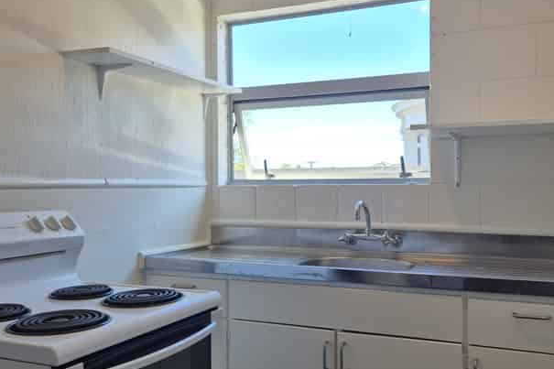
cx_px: 287
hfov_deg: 69.4
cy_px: 191
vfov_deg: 49.5
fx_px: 400
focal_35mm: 26
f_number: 1.8
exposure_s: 1/100
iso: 25
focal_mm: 5.4
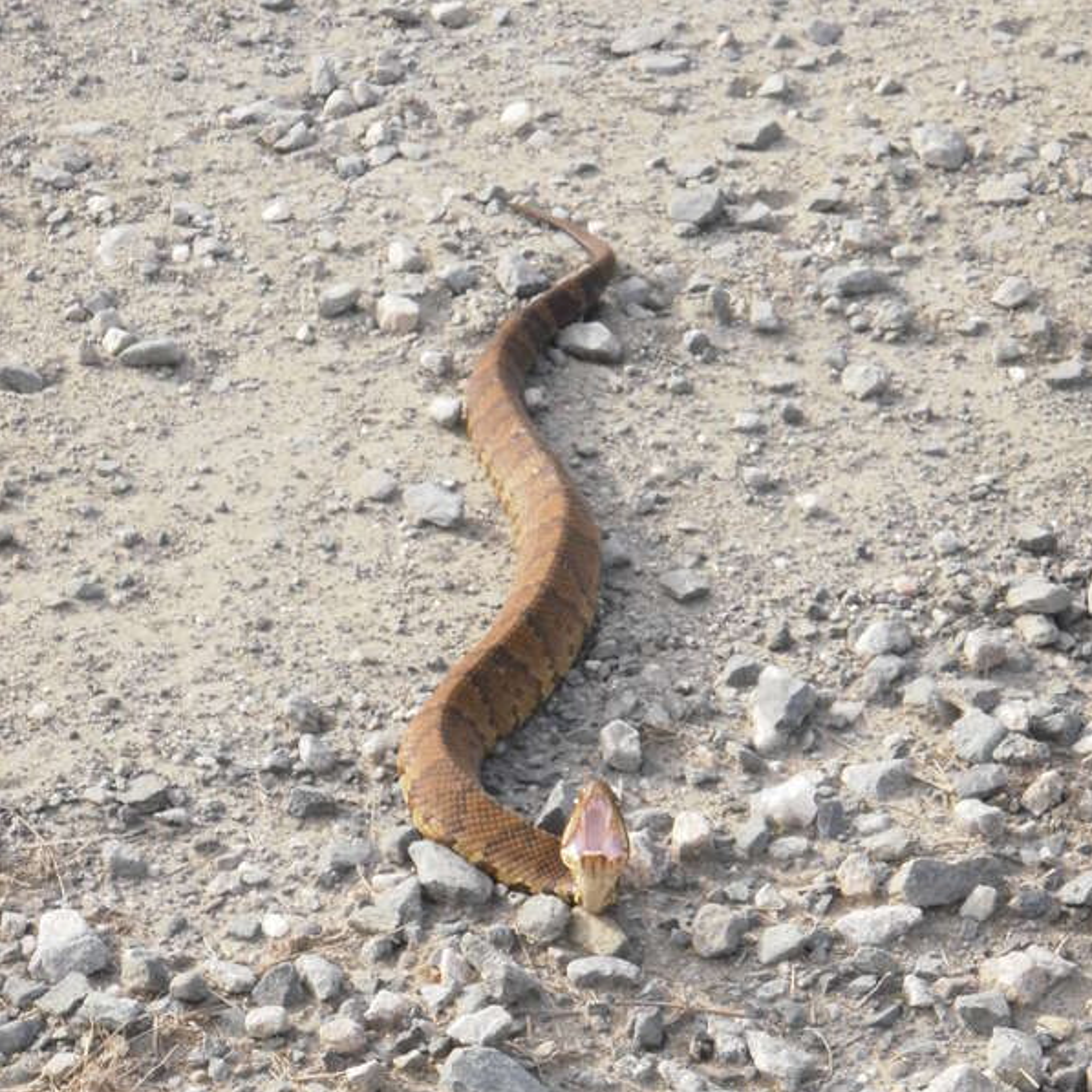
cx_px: 547
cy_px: 613
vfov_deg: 12.9
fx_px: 4818
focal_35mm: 135
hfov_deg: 12.9
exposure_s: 1/200
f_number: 5
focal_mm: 20.1
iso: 100
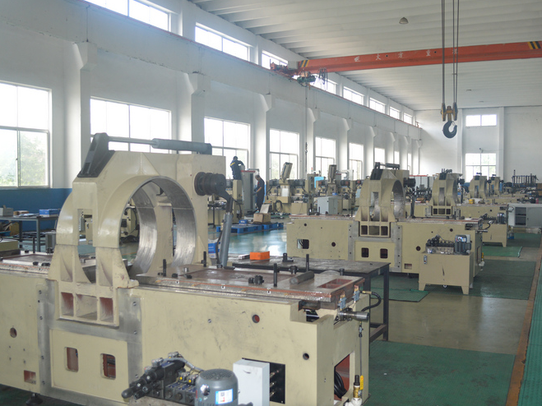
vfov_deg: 40.7
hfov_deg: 52.5
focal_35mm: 35
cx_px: 306
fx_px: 548
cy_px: 202
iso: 400
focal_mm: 20
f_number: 4
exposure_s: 1/80
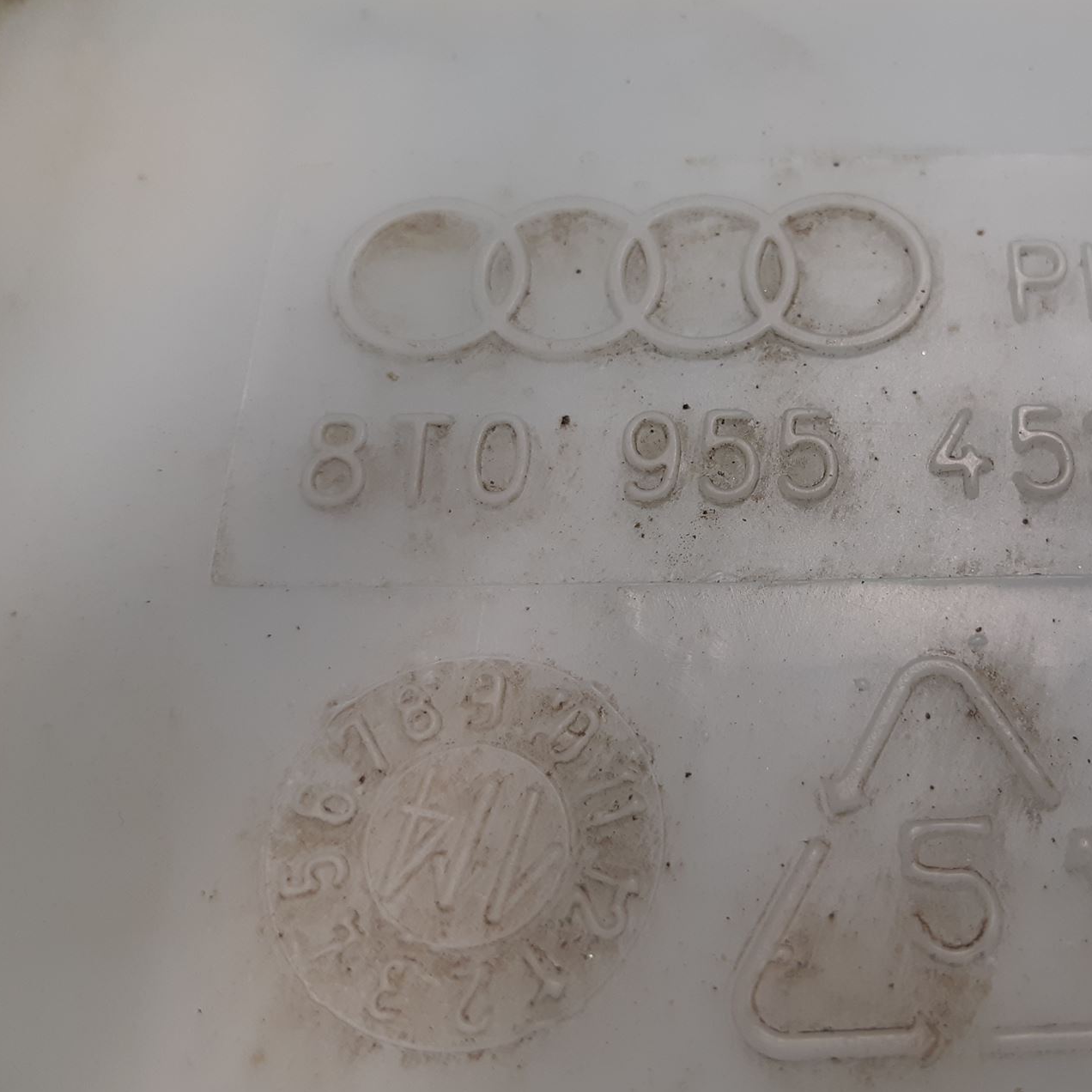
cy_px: 464
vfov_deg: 44.8
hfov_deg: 43.6
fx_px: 1321
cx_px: 805
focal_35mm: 37
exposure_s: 1/50
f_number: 1.7
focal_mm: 3.93
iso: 80
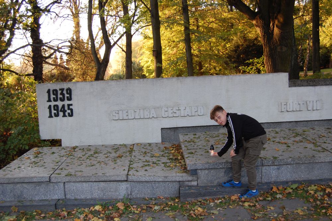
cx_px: 166
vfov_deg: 34.2
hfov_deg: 49.6
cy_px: 110
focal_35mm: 39
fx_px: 359
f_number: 4.5
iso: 400
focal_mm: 26
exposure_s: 1/80
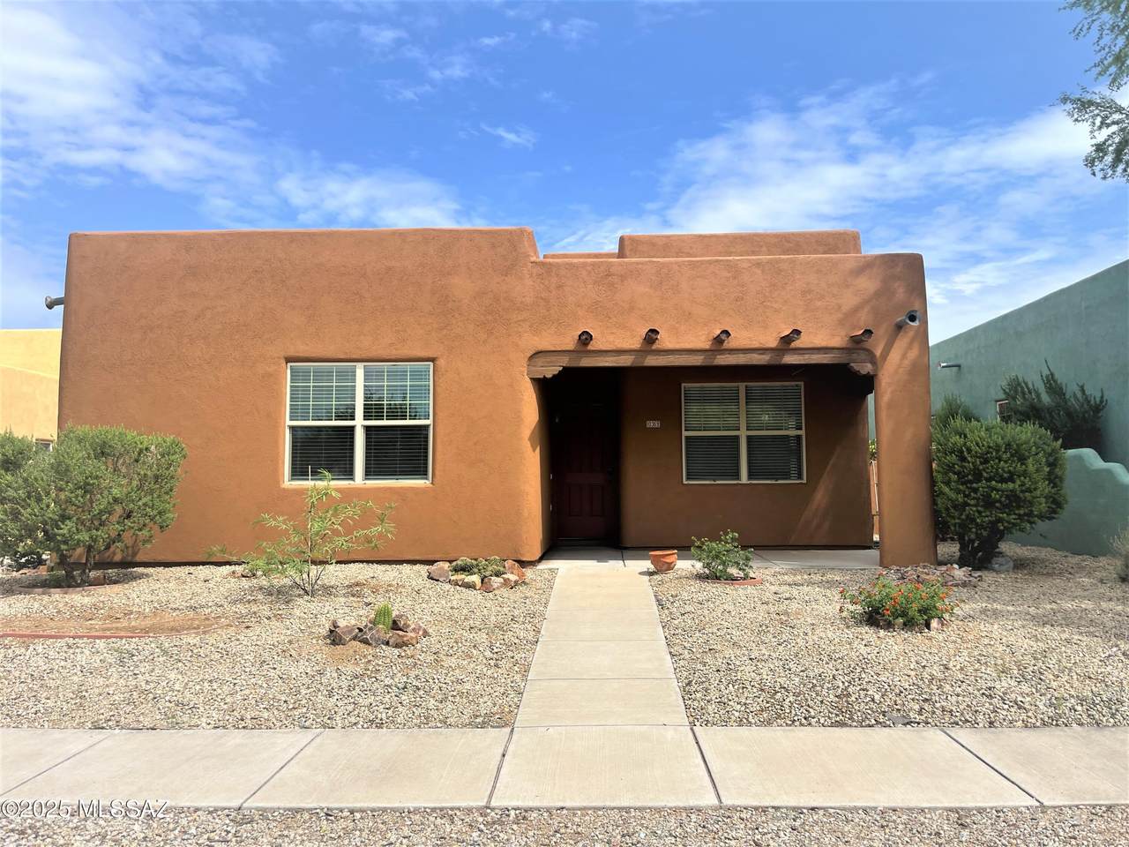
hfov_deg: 67.3
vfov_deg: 53.1
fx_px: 848
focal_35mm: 26
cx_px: 564
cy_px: 424
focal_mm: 5.1
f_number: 1.6
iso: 32
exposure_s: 1/4348
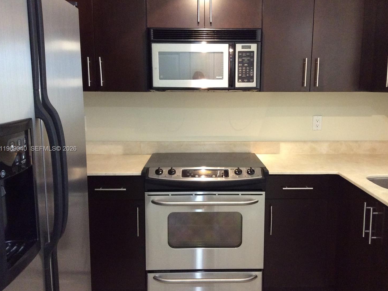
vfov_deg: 40.7
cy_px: 149
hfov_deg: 52.6
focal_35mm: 35
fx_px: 392
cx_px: 206
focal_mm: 3.3
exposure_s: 1/24
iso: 200
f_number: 2.4
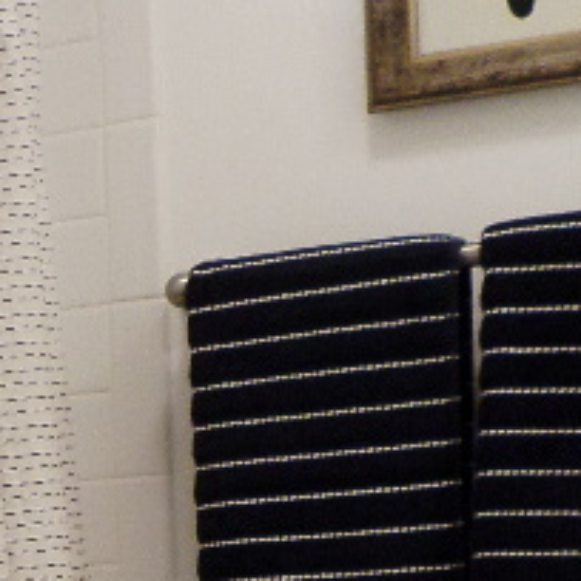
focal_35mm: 111
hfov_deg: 14.0
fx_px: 2108
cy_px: 772
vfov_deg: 14.9
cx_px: -459
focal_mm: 4.5
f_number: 2.5
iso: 100
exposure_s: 1/30
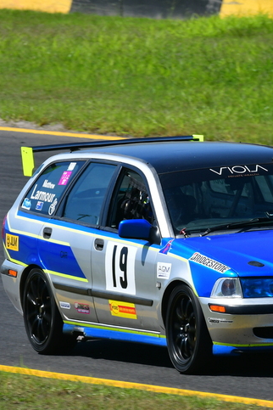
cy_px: 191
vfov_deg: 1.8
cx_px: 209
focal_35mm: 1117
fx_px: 12705
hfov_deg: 1.2
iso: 500
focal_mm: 450
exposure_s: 1/640
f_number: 13
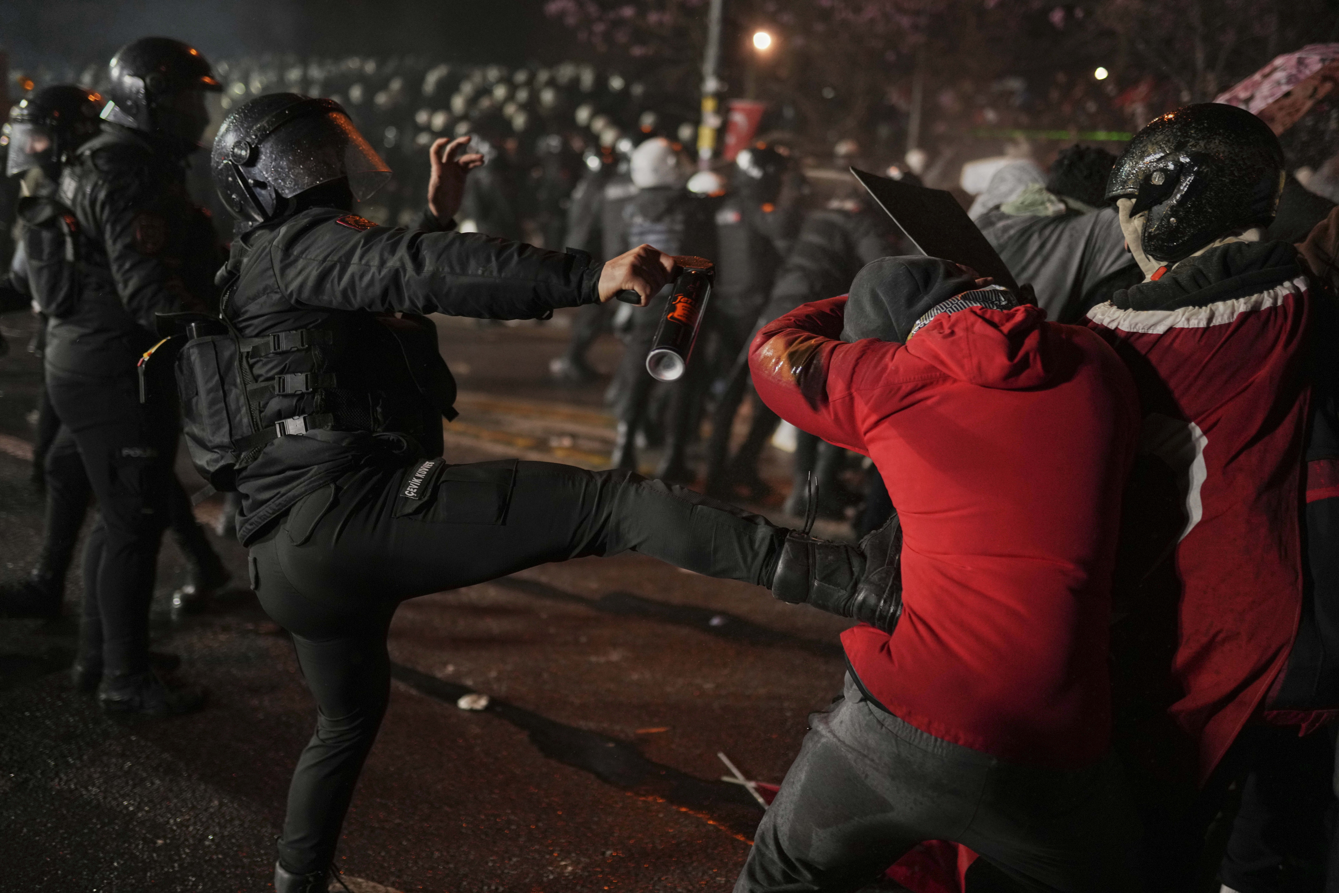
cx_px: 670
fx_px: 1302
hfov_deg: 54.4
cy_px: 446
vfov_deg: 37.9
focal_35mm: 35
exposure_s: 1/1600
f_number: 1.4
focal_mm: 35
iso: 2500
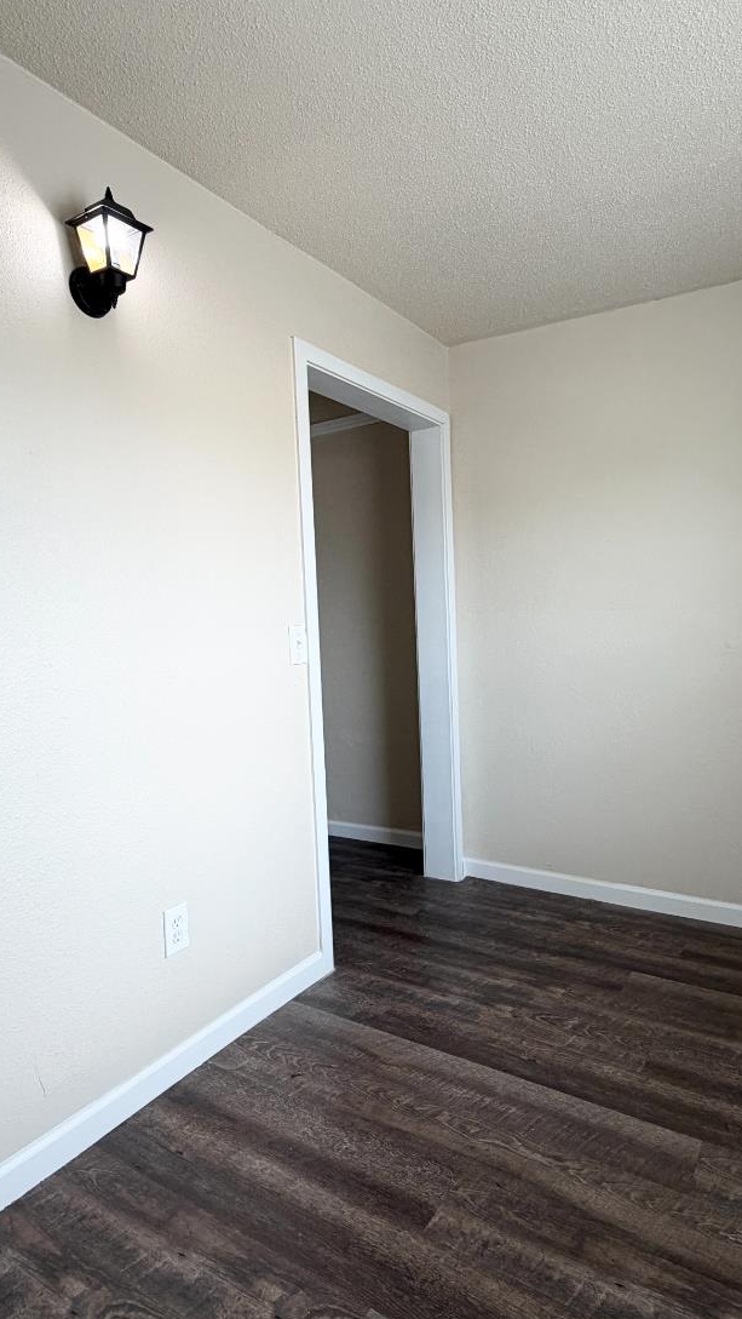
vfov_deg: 83.8
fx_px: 734
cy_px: 670
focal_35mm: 21
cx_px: 369
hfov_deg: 53.6
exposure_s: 1/120
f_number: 2.2
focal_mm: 2.22
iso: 100
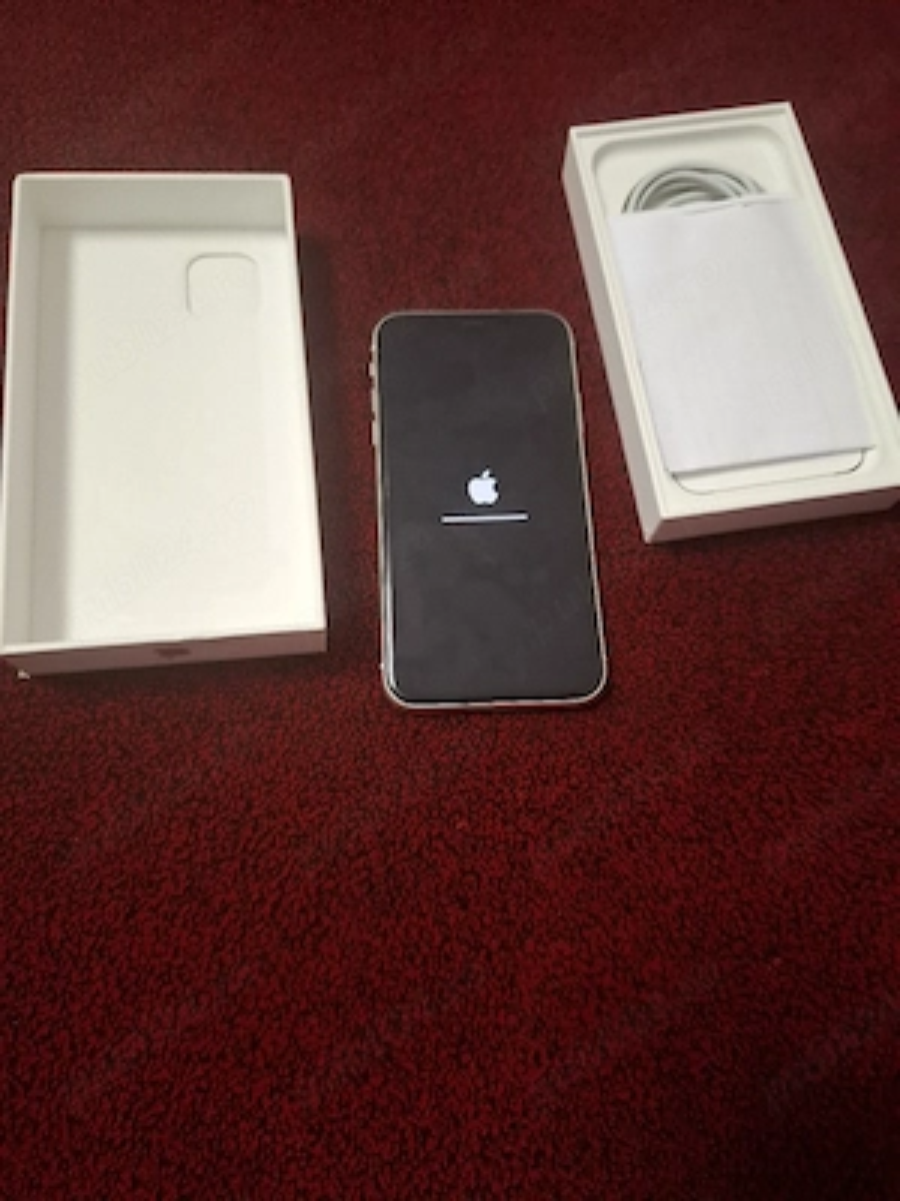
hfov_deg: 58.9
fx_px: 797
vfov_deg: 73.9
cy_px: 600
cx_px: 450
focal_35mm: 23
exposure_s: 1/50
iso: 200
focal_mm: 5.54
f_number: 1.8
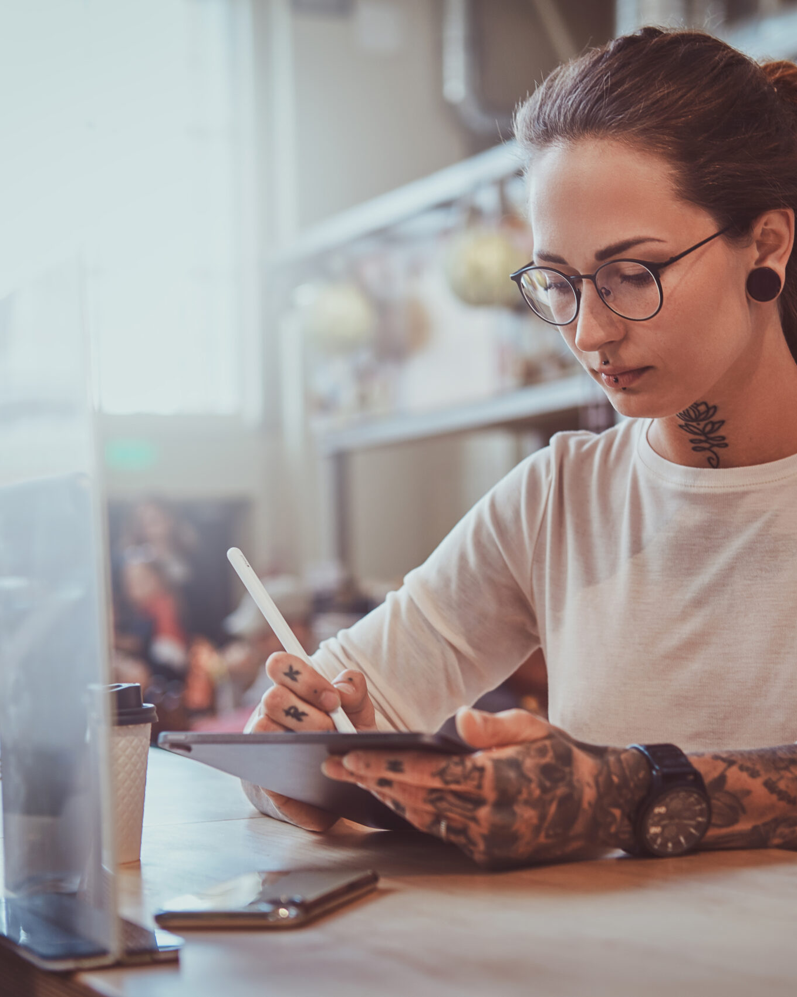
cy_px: 496
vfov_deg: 25.4
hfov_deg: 20.4
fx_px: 2212
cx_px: 450
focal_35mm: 75
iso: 200
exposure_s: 1/125
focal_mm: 35
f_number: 2.5
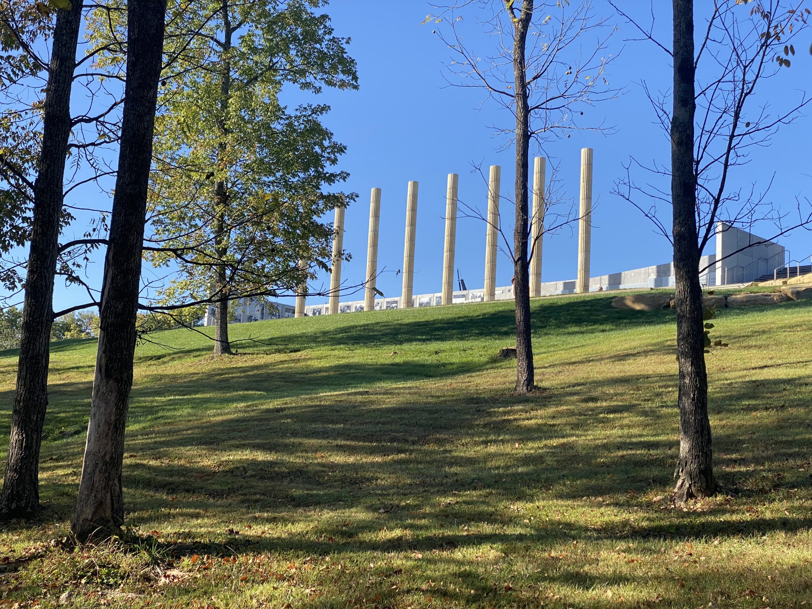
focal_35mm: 52
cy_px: 304
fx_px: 1220
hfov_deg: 36.8
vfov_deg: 28.0
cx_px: 406
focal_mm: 6
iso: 20
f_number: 2
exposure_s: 1/631
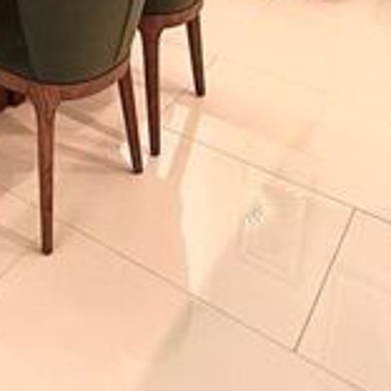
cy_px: -155
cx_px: -74
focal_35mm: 56
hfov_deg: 27.1
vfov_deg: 25.1
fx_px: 716
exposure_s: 1/120
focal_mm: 2.22
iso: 80
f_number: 2.2
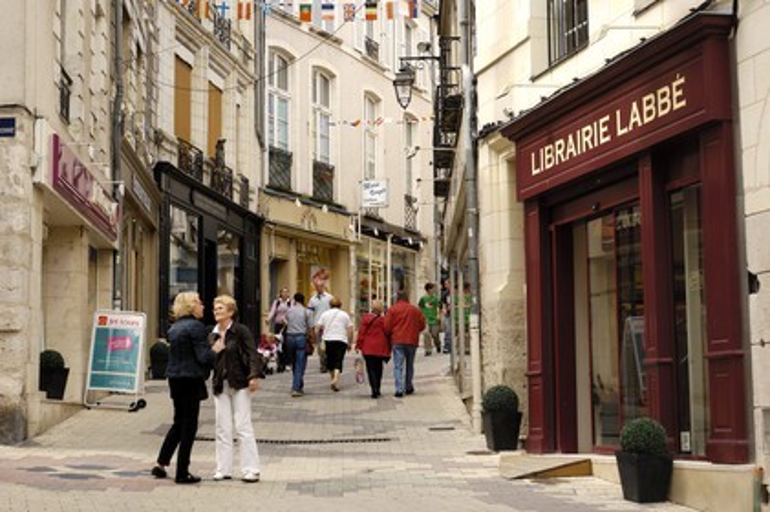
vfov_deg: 20.1
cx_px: 385
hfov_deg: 29.9
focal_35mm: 68
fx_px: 1443
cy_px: 256
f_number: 4.8
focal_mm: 45
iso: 100
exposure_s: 1/160
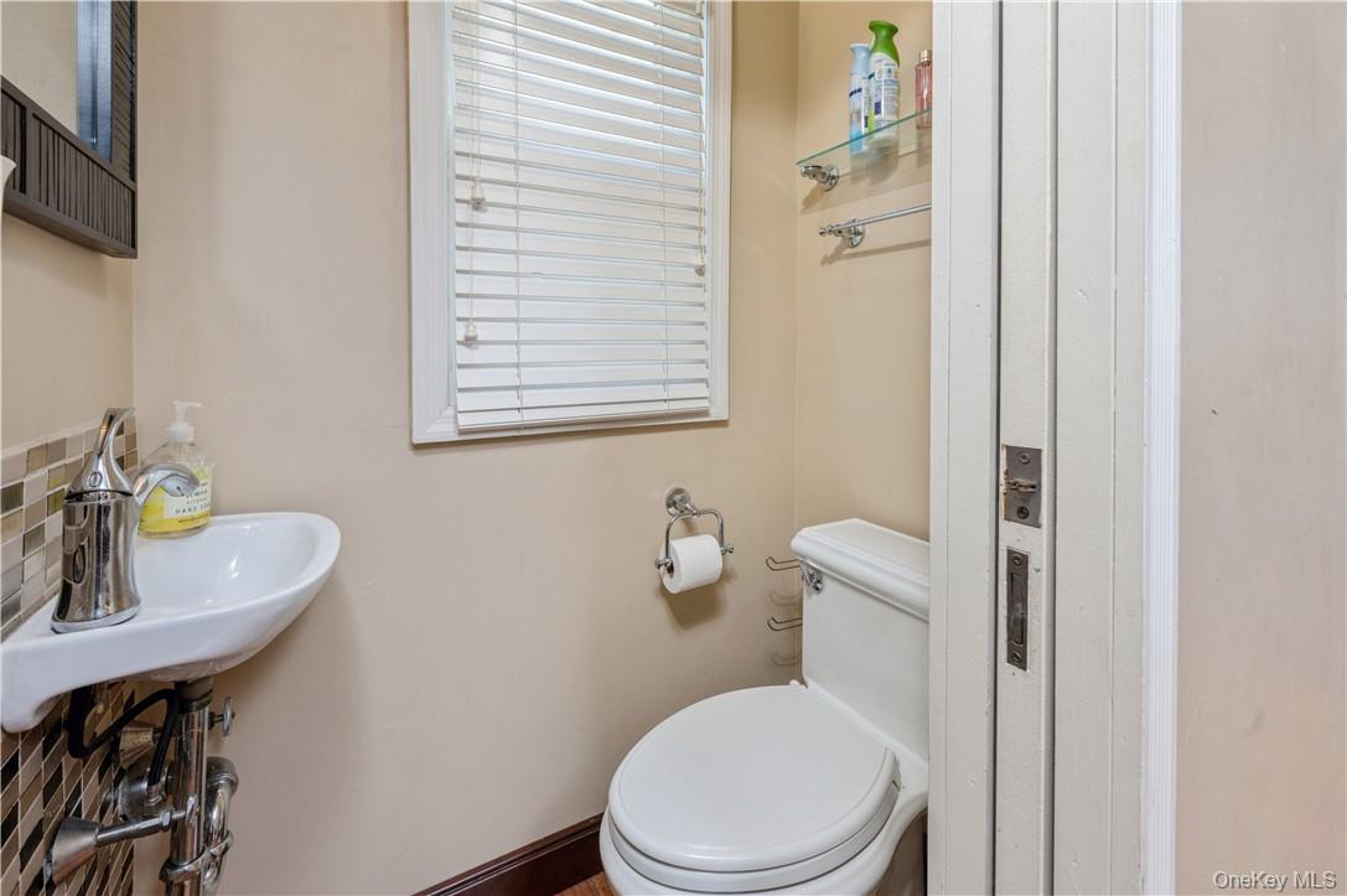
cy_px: 448
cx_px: 674
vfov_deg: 81.1
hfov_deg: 104.3
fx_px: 523
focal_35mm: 14
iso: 200
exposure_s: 1/8
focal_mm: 14
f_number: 11
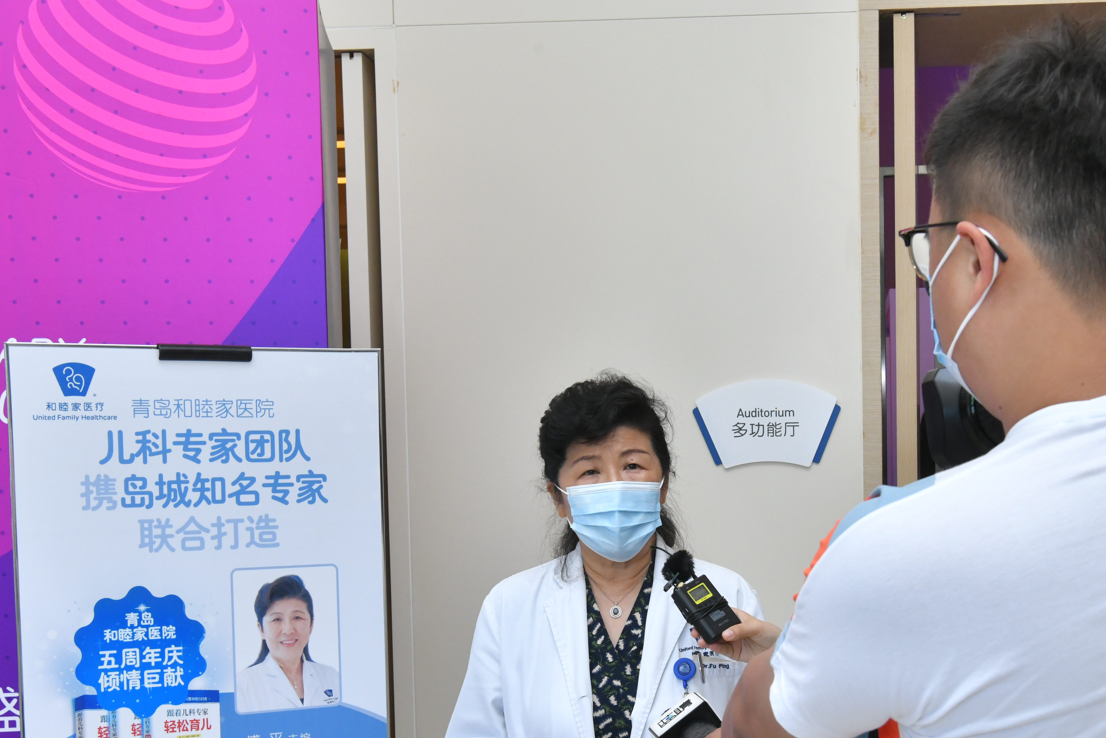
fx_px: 1874
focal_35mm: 61
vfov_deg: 22.0
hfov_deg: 32.7
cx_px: 722
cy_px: 578
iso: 1600
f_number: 11
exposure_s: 1/125
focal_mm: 38
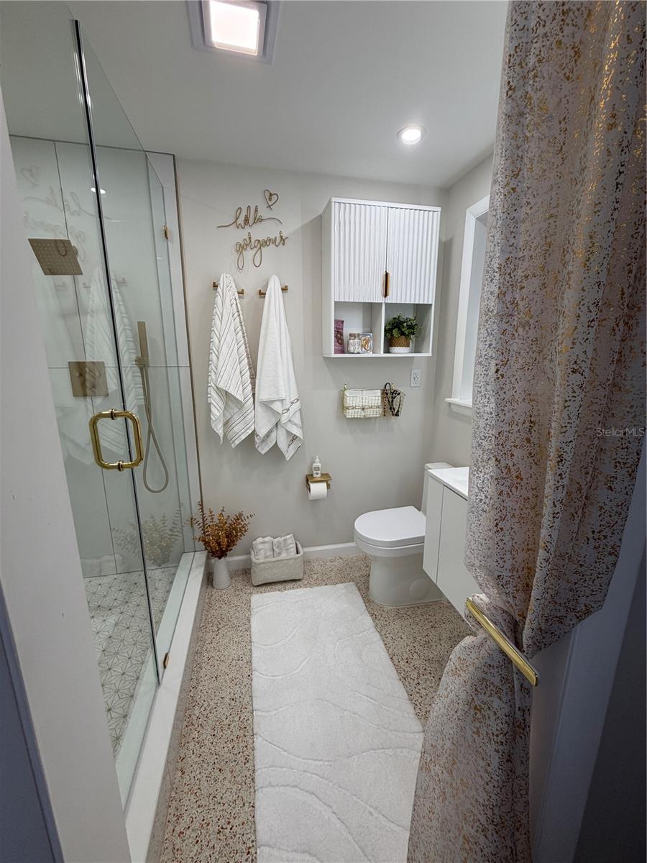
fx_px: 349
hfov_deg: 85.7
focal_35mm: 14
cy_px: 432
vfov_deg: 102.1
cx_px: 324
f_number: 2.2
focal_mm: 2.22
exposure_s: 1/120
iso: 100
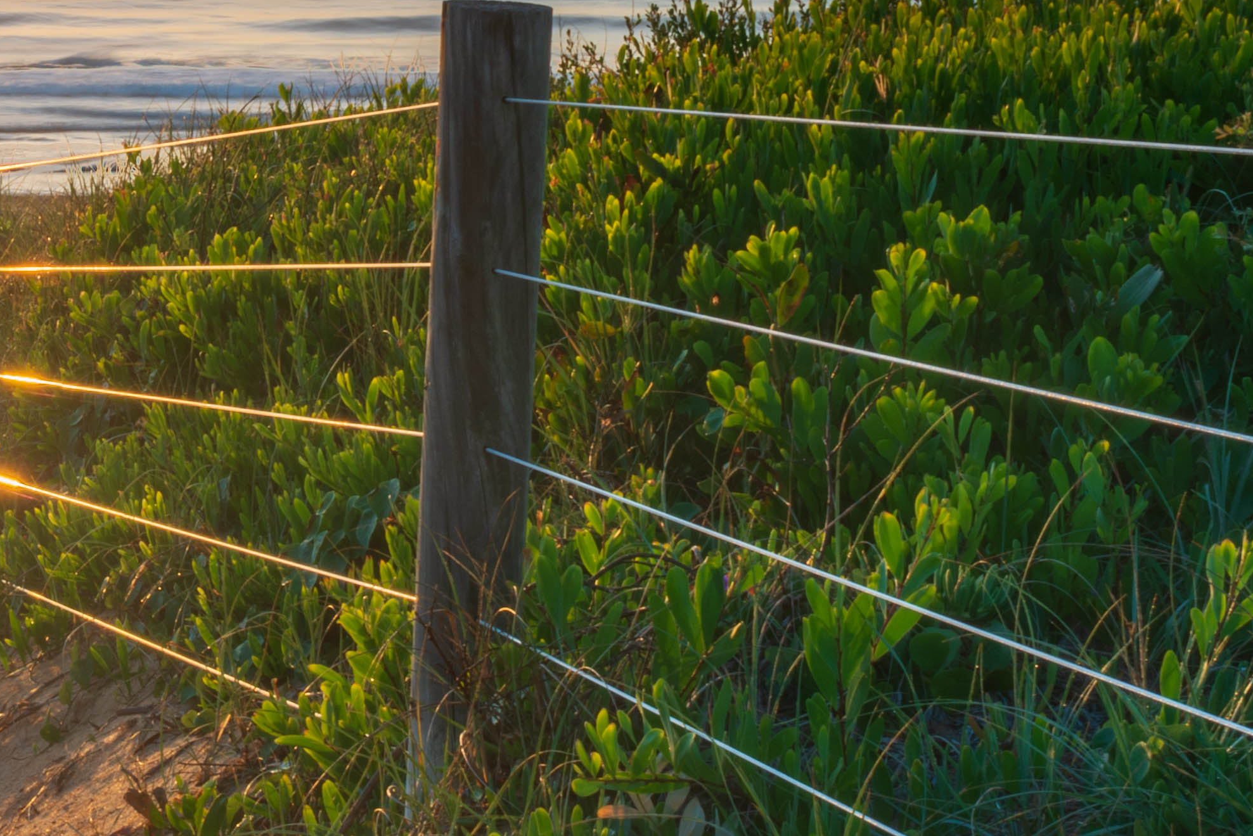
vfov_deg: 10.6
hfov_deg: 14.9
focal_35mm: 130
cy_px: 503
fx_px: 4525
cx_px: -456
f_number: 22
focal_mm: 35
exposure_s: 1/3.33
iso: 100
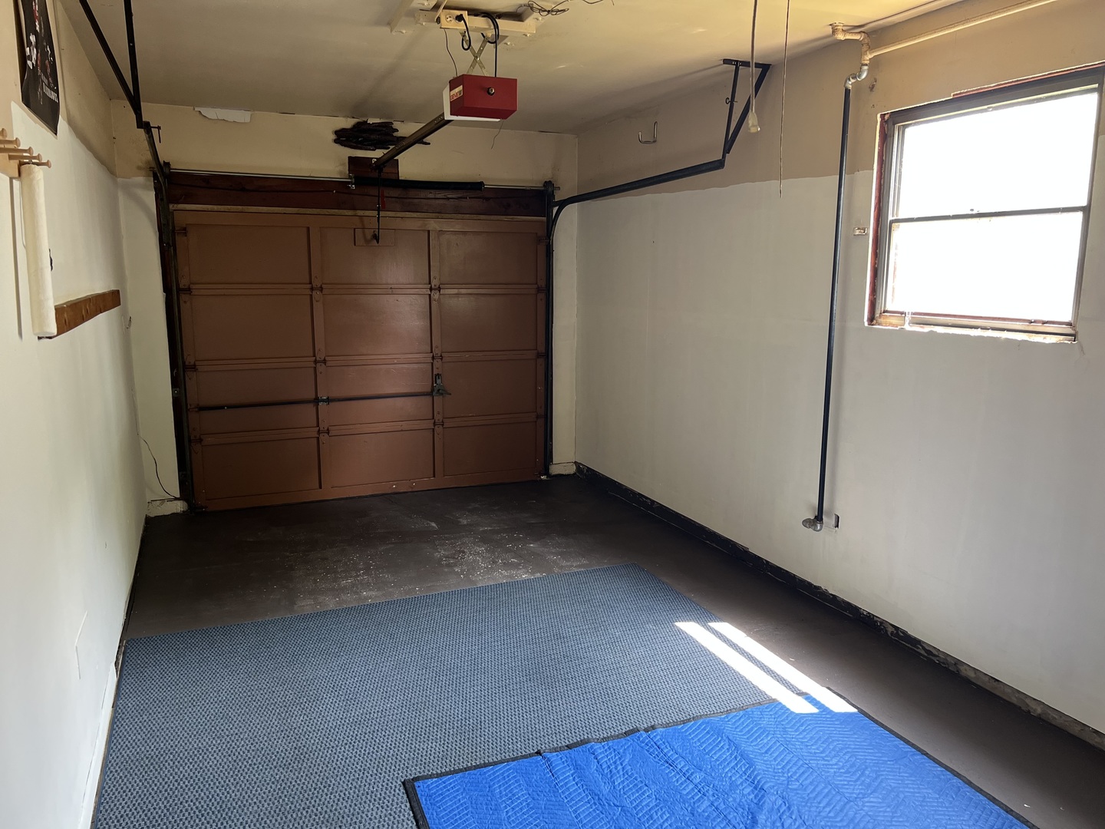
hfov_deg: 67.3
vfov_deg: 53.1
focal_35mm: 26
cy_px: 414
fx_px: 830
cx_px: 552
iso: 125
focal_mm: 5.7
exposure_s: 1/60
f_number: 1.5
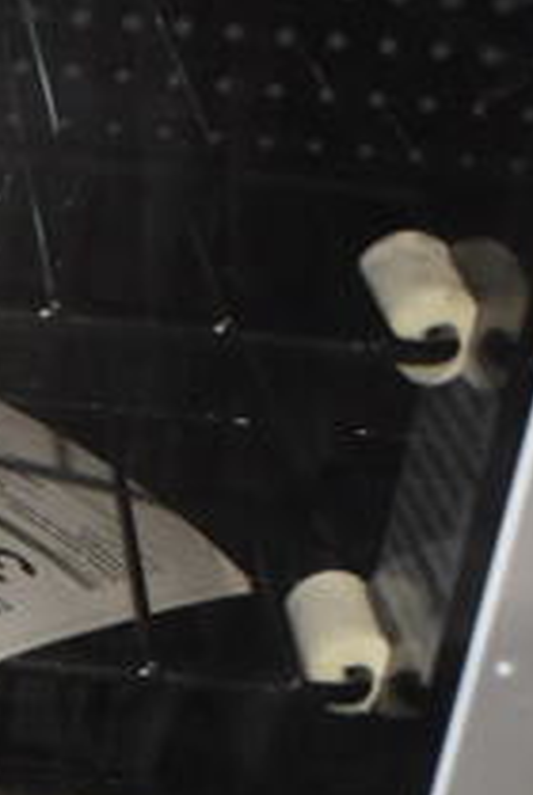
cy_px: 1059
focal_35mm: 118
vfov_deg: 16.3
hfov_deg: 11.0
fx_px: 2612
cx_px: -392
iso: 1100
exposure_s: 1/30
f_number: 3.5
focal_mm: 18
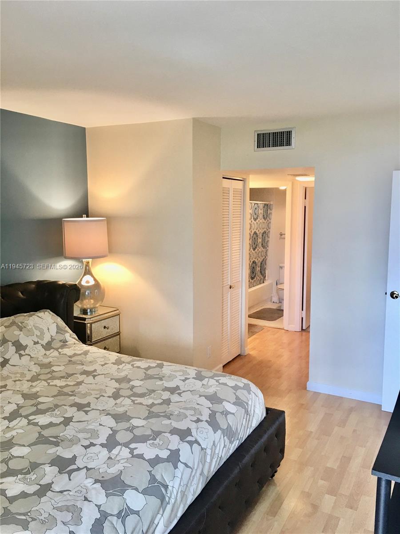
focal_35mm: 29
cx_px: 200
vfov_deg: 61.7
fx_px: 447
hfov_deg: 48.2
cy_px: 267
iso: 32
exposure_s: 1/15
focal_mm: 4.15
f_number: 2.2
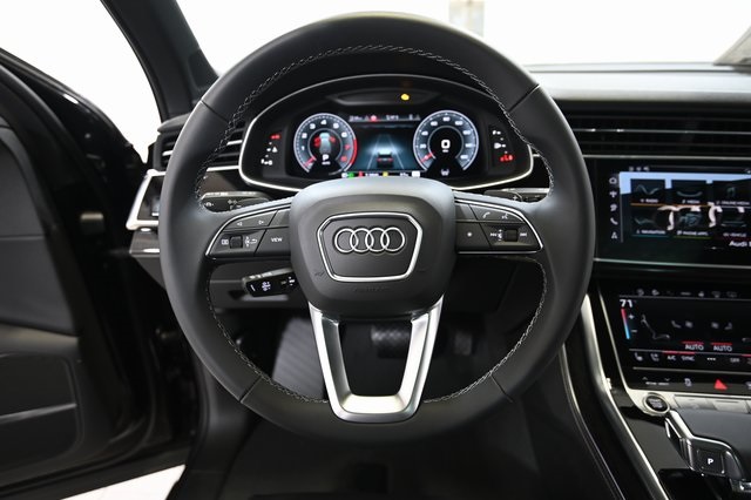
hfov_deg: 78.6
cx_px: 376
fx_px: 459
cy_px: 250
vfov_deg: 57.2
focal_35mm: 22
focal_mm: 22
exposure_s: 1/30
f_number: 4
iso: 1600
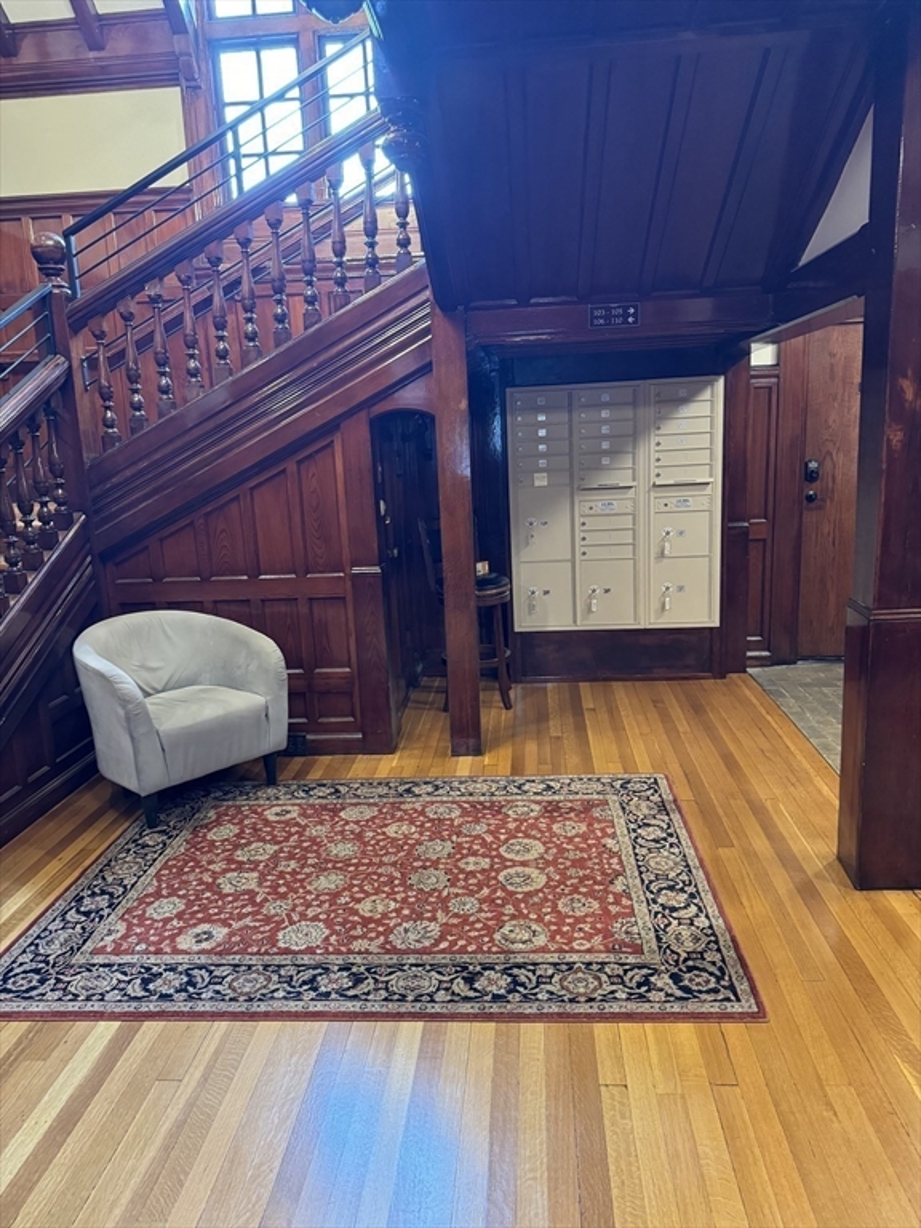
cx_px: 460
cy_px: 614
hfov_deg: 56.8
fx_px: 851
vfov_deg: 71.6
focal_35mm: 24
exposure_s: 1/60
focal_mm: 6.76
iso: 640
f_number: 1.78
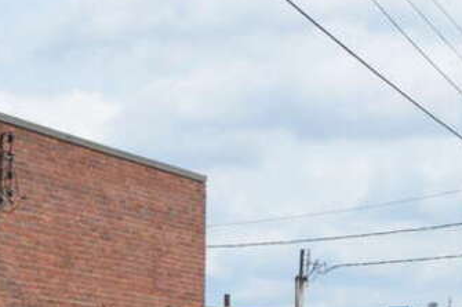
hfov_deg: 10.4
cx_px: 368
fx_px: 2529
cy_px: 314
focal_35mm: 197
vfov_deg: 6.9
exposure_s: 1/2500
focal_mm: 55
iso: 6400
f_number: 25
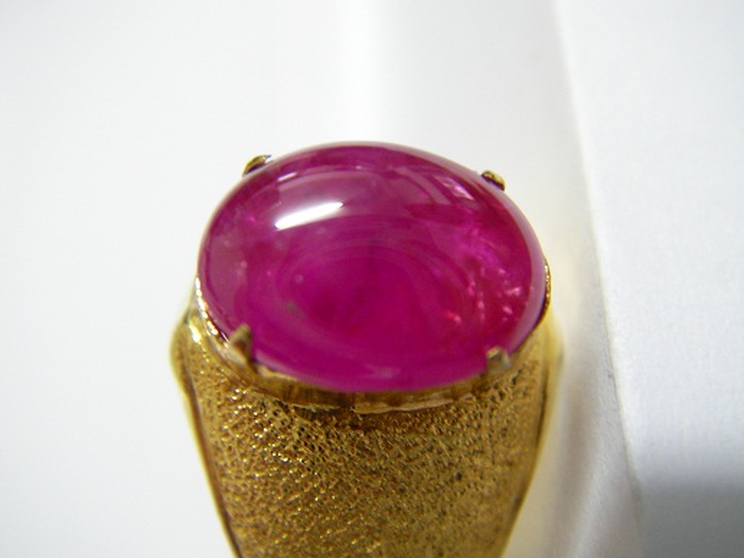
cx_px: 372
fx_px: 946
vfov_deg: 32.9
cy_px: 279
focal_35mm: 44
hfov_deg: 42.9
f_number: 3.4
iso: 127
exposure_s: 1/2
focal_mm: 7.3
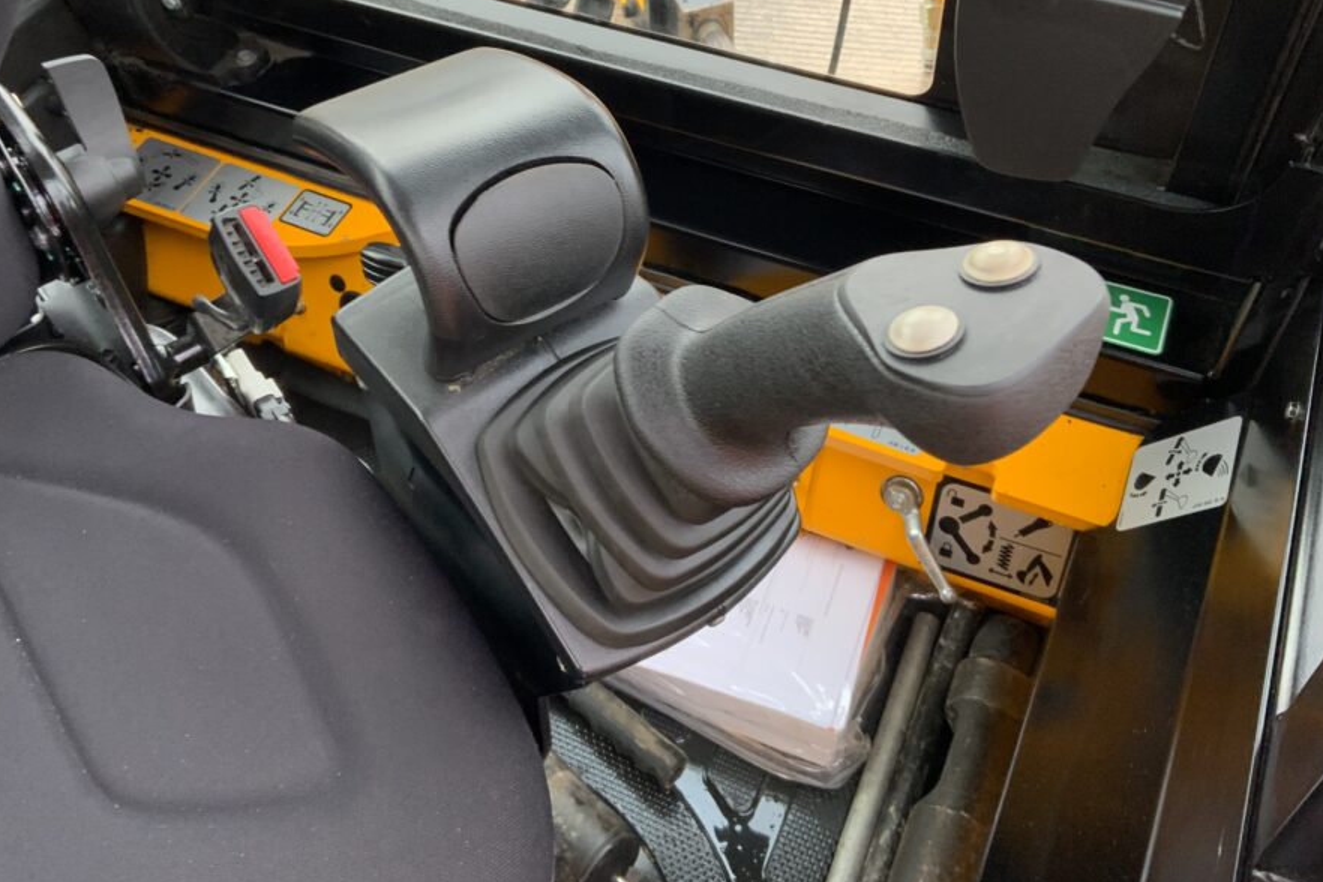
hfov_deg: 54.4
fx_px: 1286
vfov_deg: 37.5
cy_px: 312
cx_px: 640
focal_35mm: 35
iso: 64
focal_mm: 3
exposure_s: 1/64
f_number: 1.8
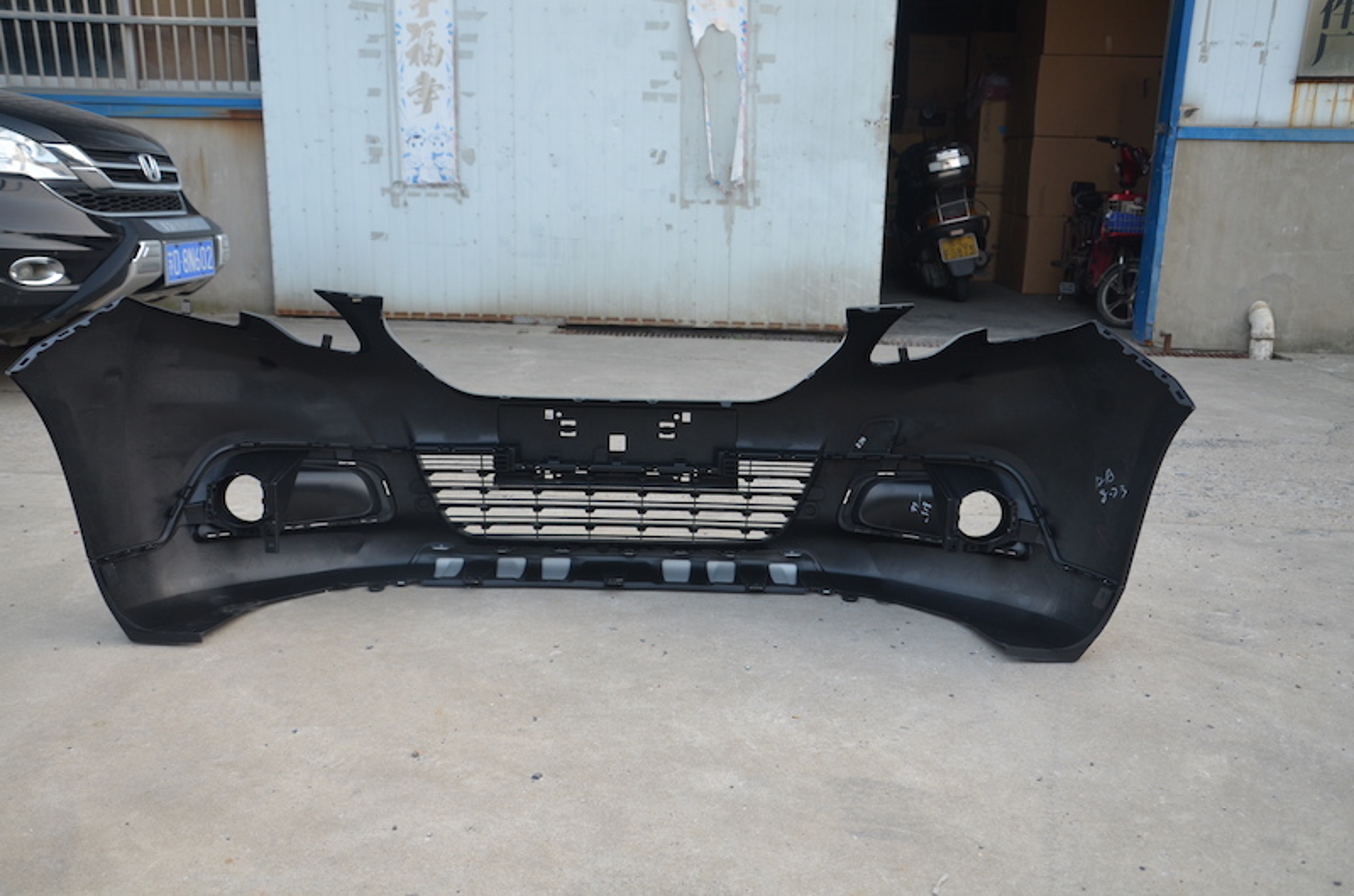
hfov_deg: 57.3
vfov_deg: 39.8
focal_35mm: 33
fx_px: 1239
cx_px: 677
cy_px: 448
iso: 400
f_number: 5.6
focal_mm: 22
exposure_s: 1/125
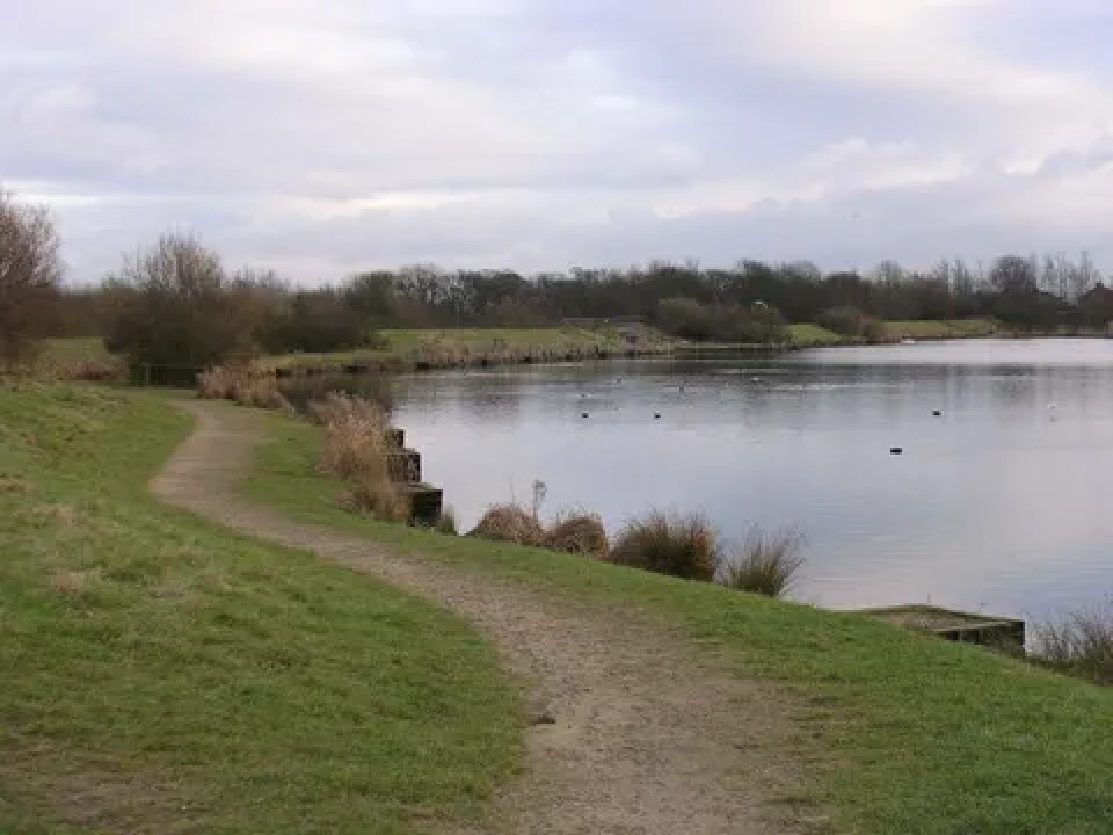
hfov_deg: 32.2
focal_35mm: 60
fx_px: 1929
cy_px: 418
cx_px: 556
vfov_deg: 24.4
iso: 50
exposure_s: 1/86
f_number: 3.4
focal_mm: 9.1
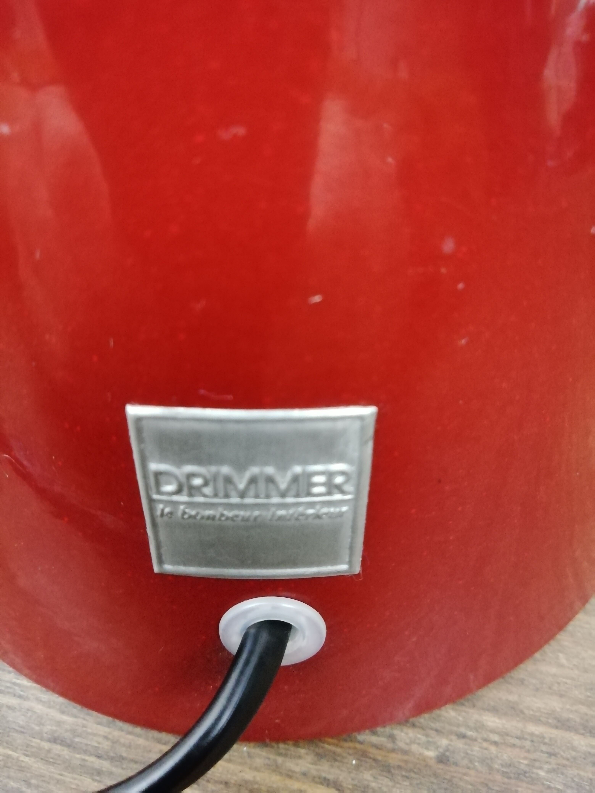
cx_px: 298
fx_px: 596
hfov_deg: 53.1
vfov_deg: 67.3
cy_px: 396
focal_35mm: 26
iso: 1250
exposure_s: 1/14.3
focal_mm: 3.21
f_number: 2.2
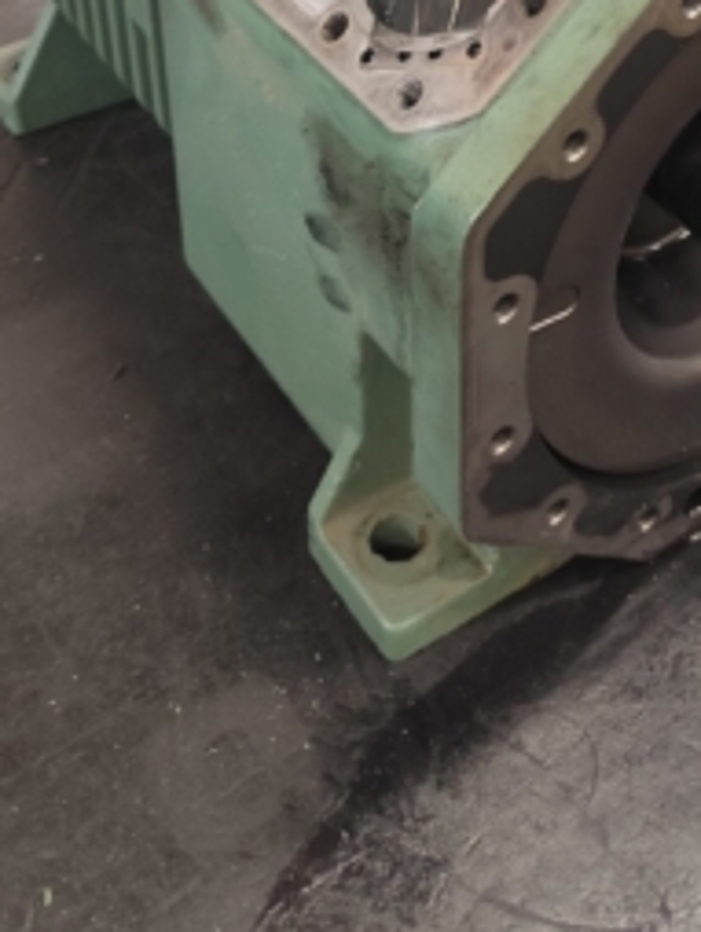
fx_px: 1429
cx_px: 580
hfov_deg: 26.9
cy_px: -97
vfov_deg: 31.9
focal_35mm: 53
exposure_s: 1/24
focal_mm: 6.14
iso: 800
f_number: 1.65
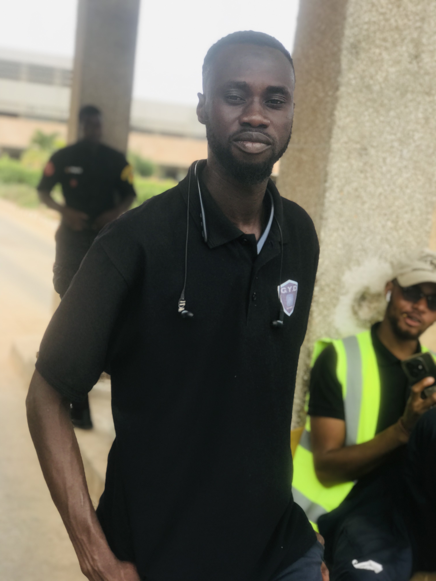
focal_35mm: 57
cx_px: 218
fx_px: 957
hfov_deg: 25.7
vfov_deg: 33.8
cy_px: 290
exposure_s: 1/271
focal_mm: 6.6
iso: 20
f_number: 2.8
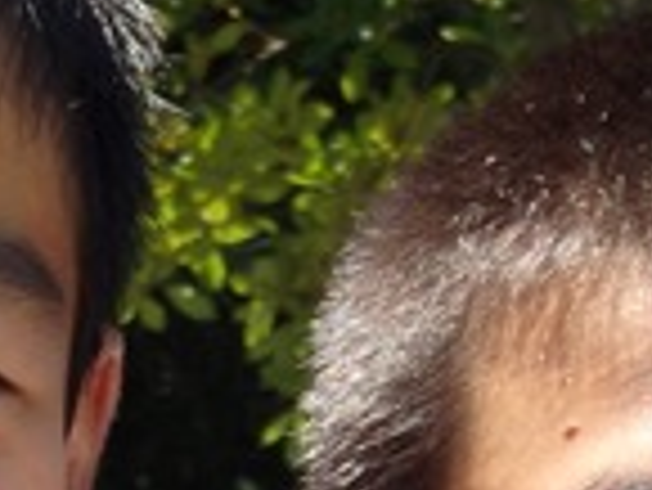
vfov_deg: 5.6
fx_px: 4977
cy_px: 715
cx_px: 279
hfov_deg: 7.5
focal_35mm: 264
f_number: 5.3
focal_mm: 10.7
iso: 125
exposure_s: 1/160
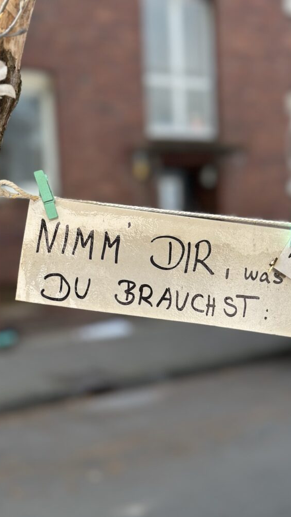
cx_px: 149
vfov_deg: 39.2
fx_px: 727
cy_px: 262
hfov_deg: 22.6
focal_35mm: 53
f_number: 1.78
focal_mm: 6.86
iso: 80
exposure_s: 1/1227
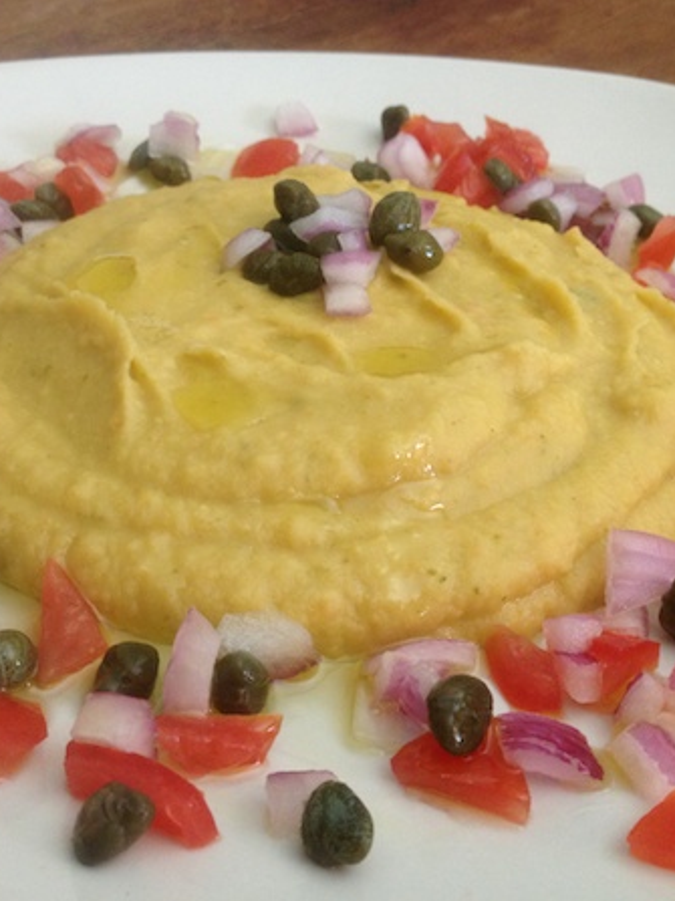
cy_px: 452
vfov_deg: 40.4
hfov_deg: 30.9
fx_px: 1223
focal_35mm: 47
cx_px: 316
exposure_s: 1/20
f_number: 2.4
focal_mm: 4.28
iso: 160
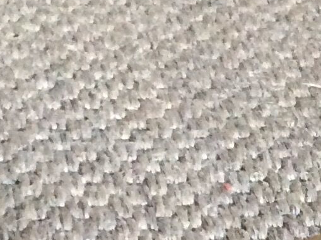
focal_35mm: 163
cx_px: -55
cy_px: 471
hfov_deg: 11.9
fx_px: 1509
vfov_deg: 8.6
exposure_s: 1/25
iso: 250
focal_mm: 3.3
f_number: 2.4
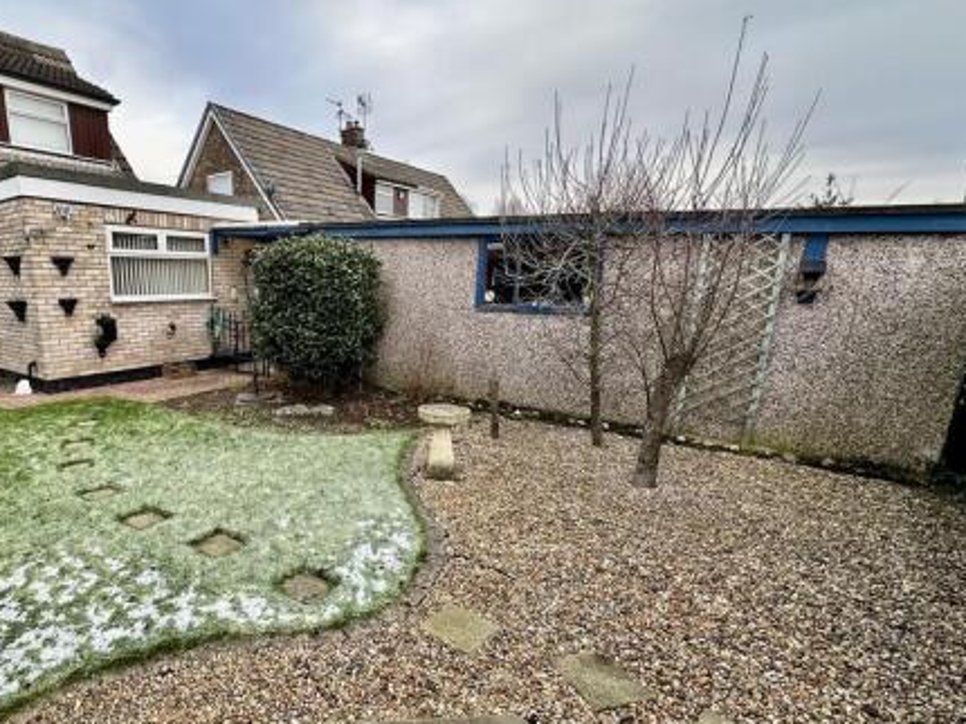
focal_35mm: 19
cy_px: 399
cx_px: 334
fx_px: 530
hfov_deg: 82.2
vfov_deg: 68.5
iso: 40
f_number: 2.2
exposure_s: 1/99
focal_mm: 2.22
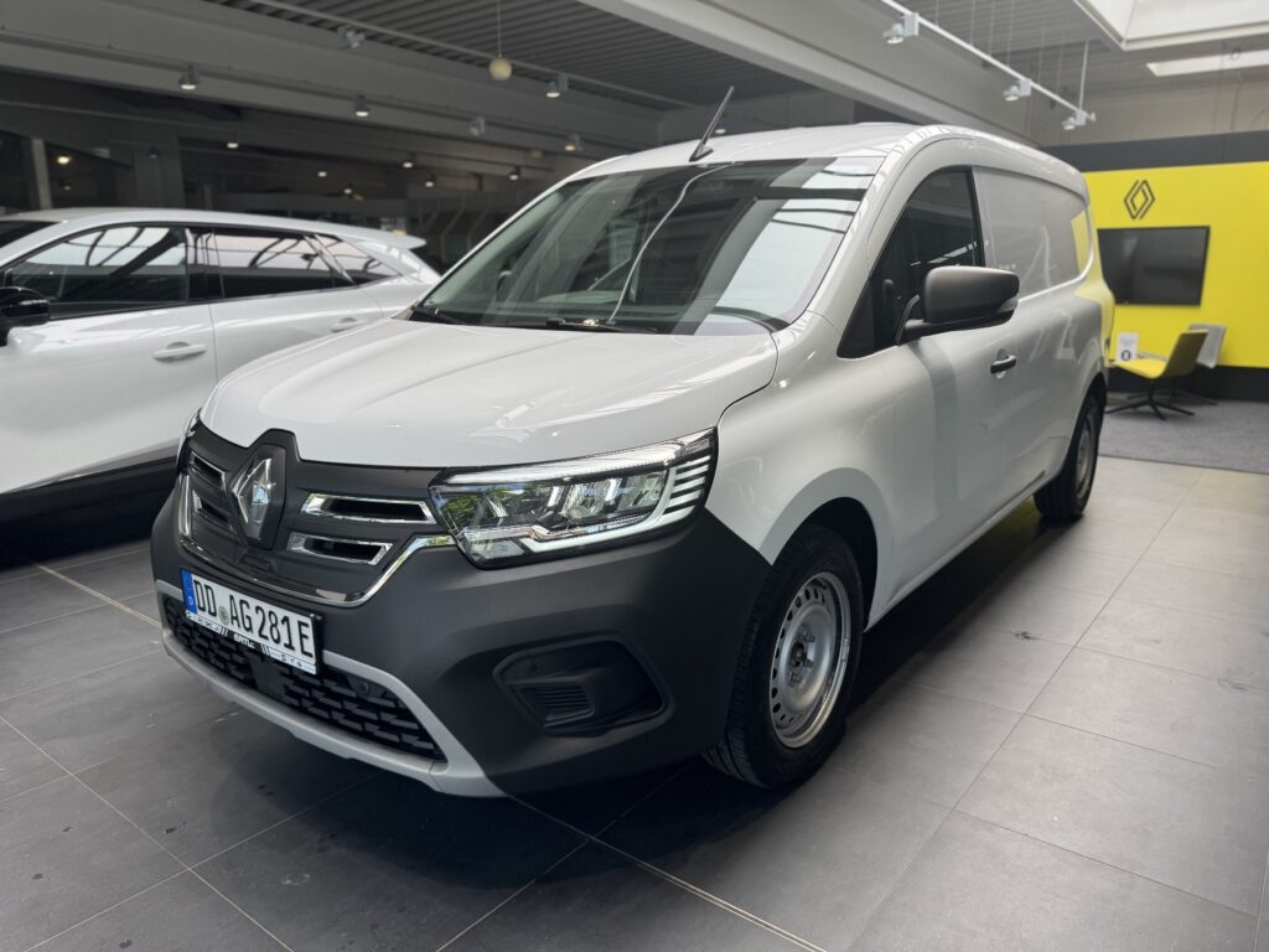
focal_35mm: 24
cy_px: 476
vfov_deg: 56.8
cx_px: 634
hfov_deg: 71.6
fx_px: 880
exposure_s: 1/604
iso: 80
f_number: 1.78
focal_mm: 6.76
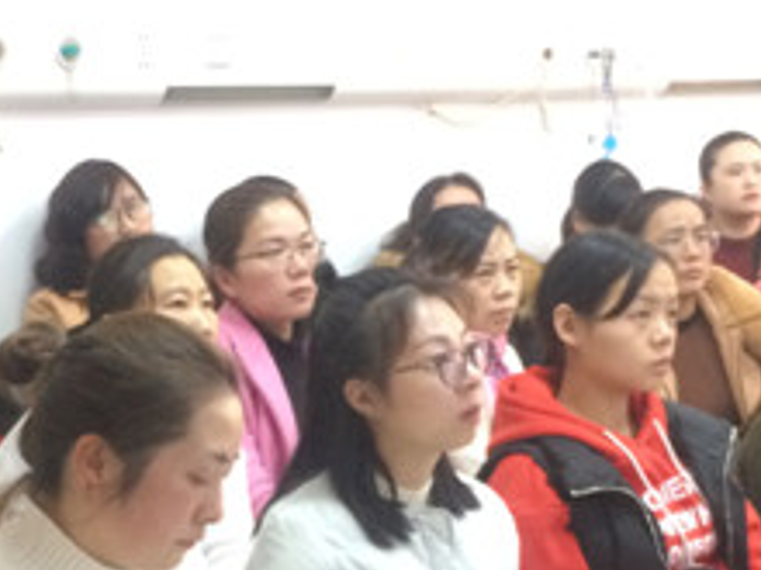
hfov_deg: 24.6
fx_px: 1737
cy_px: 549
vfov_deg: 18.3
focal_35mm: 79
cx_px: 256
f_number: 2.2
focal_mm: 4.15
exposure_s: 1/17
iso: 320
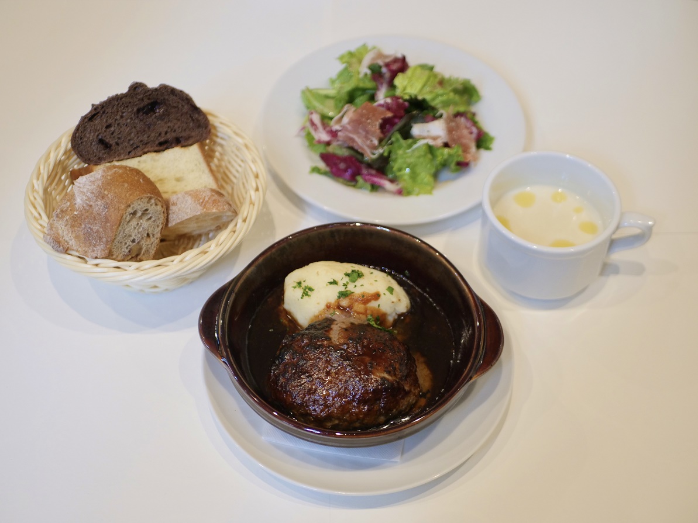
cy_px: 262
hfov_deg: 38.2
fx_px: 1008
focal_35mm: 50
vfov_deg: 29.1
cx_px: 349
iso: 800
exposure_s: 1/200
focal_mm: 25
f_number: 2.2
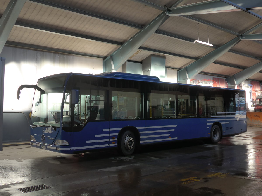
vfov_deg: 36.8
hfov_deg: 47.9
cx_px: 131
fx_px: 295
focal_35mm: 39
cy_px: 98
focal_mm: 8
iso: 160
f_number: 2.5
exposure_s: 1/320
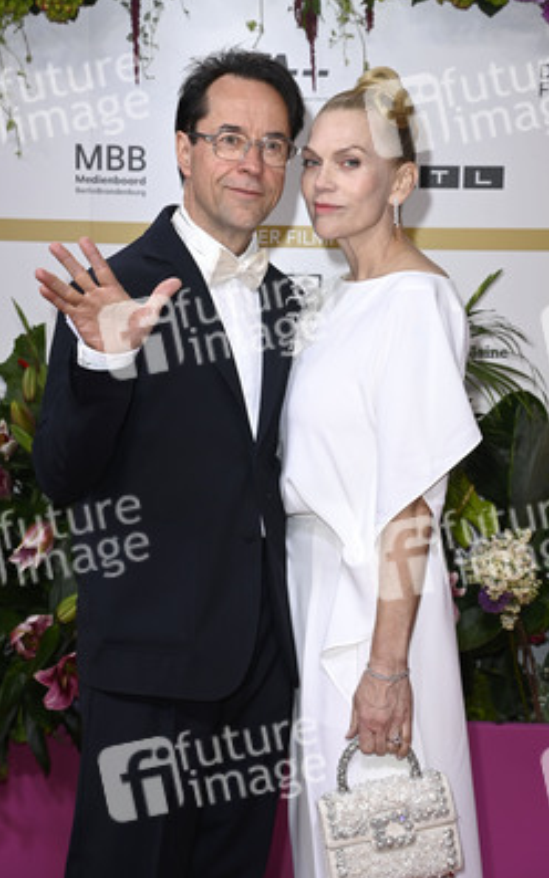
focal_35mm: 80
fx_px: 1916
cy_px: 438
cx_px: 277
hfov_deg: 16.3
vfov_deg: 25.8
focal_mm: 78
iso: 640
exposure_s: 1/250
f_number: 6.3
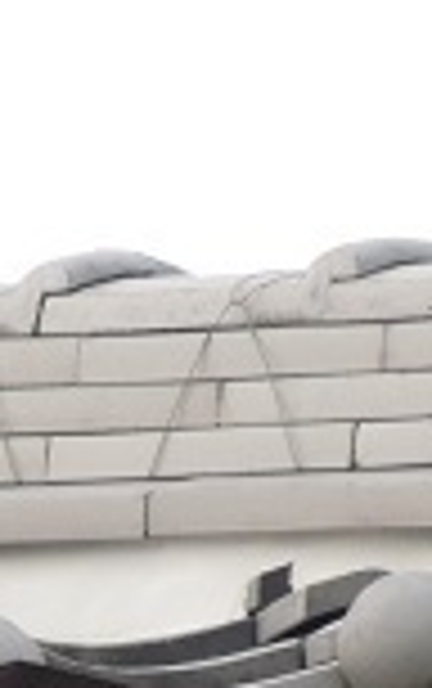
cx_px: 68
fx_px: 22804
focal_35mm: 1214
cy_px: 564
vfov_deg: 1.7
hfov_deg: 1.1
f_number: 5.9
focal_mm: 63
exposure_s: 1/60
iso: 560
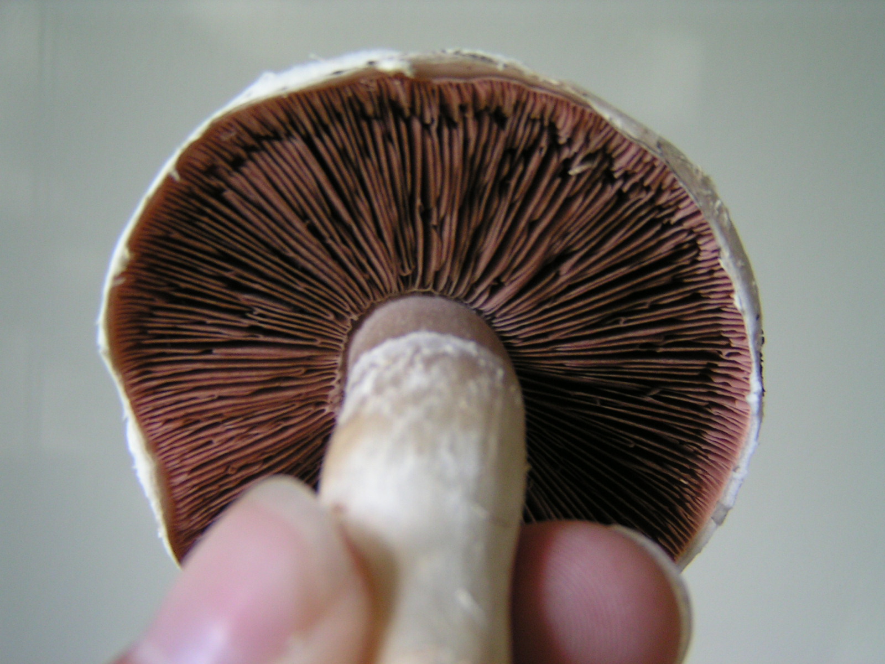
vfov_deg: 37.7
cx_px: 442
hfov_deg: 49.0
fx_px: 972
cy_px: 332
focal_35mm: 38
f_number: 2.8
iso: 80
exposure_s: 1/50
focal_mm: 5.8
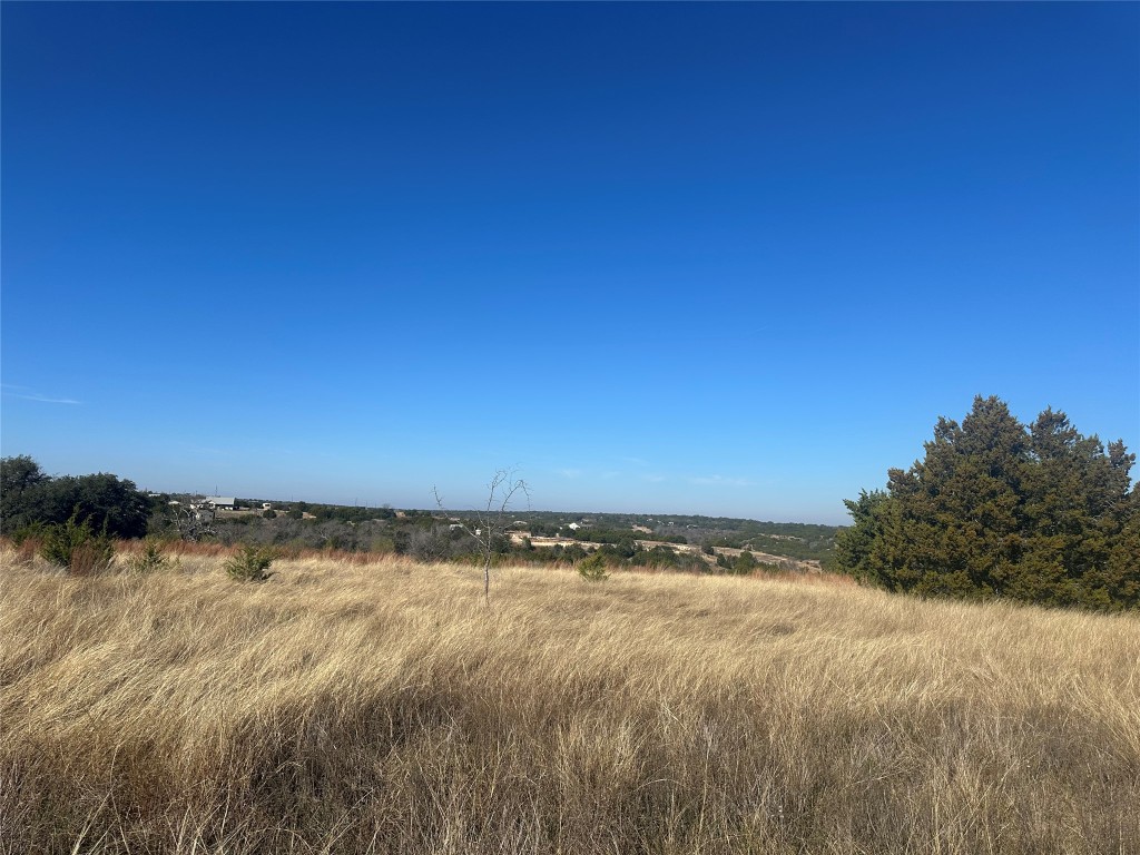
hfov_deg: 71.6
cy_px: 428
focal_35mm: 24
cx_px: 570
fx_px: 790
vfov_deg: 56.8
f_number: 1.78
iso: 80
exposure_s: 1/5848
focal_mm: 6.86
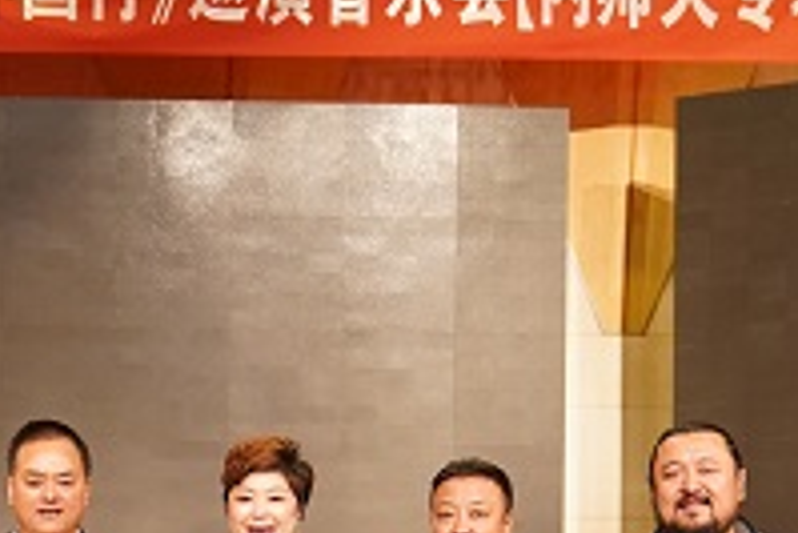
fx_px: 2462
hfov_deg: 18.0
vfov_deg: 12.1
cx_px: 8
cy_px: 651
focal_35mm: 111
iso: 640
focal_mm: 34
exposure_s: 1/50
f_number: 2.8
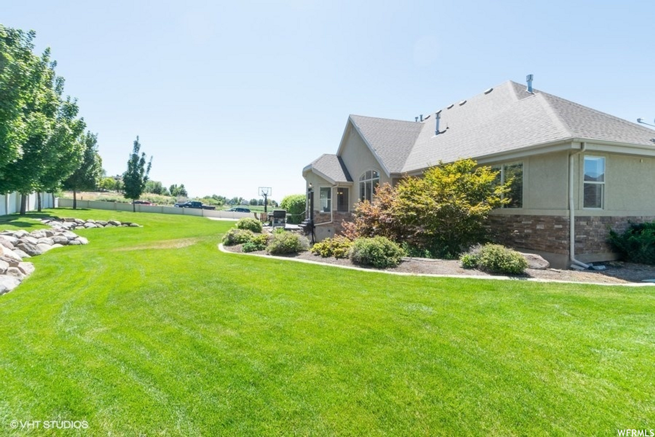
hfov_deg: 100.4
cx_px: 328
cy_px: 218
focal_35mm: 15
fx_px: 273
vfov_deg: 77.3
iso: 200
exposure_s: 1/200
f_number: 9
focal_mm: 10
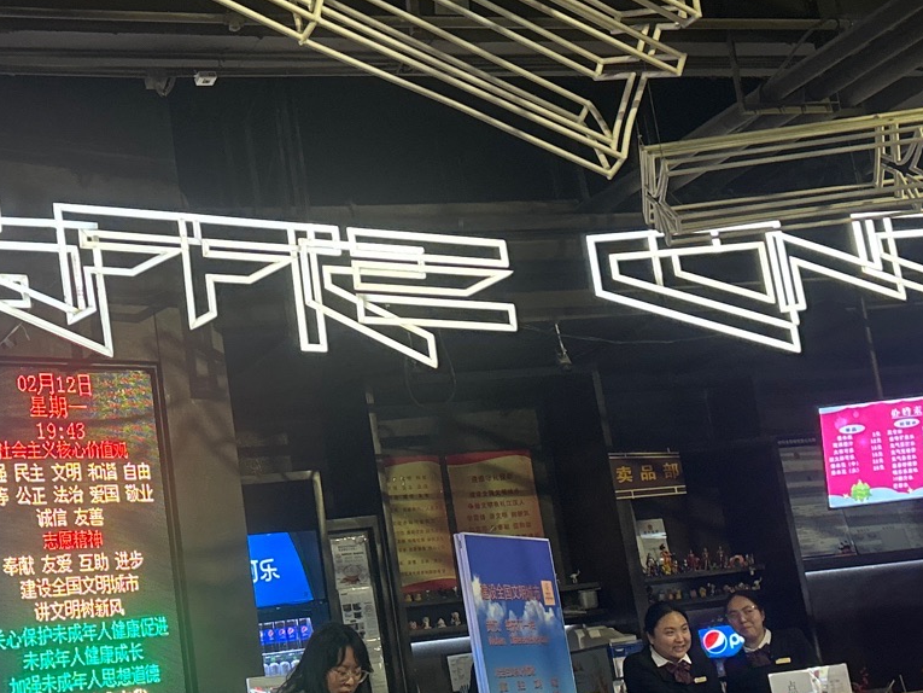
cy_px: 318
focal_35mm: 68
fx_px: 1813
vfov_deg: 21.6
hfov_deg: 28.4
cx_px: 312
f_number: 1.5
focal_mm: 5.7
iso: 250
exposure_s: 1/60
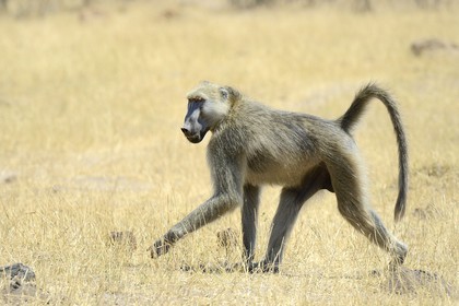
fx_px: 3570
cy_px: 153
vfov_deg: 4.9
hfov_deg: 7.4
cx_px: 230
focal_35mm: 280
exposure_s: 1/1000
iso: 200
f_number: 5.6
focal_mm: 280
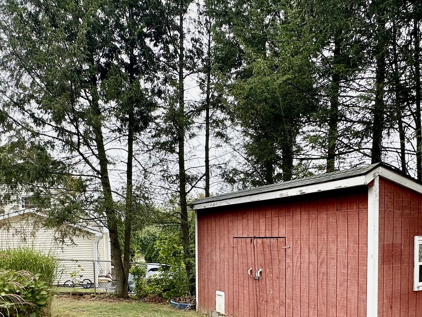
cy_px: 258
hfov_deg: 58.3
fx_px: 378
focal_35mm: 31
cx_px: 218
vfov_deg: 43.2
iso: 40
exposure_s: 1/103
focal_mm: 2.22
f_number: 2.2
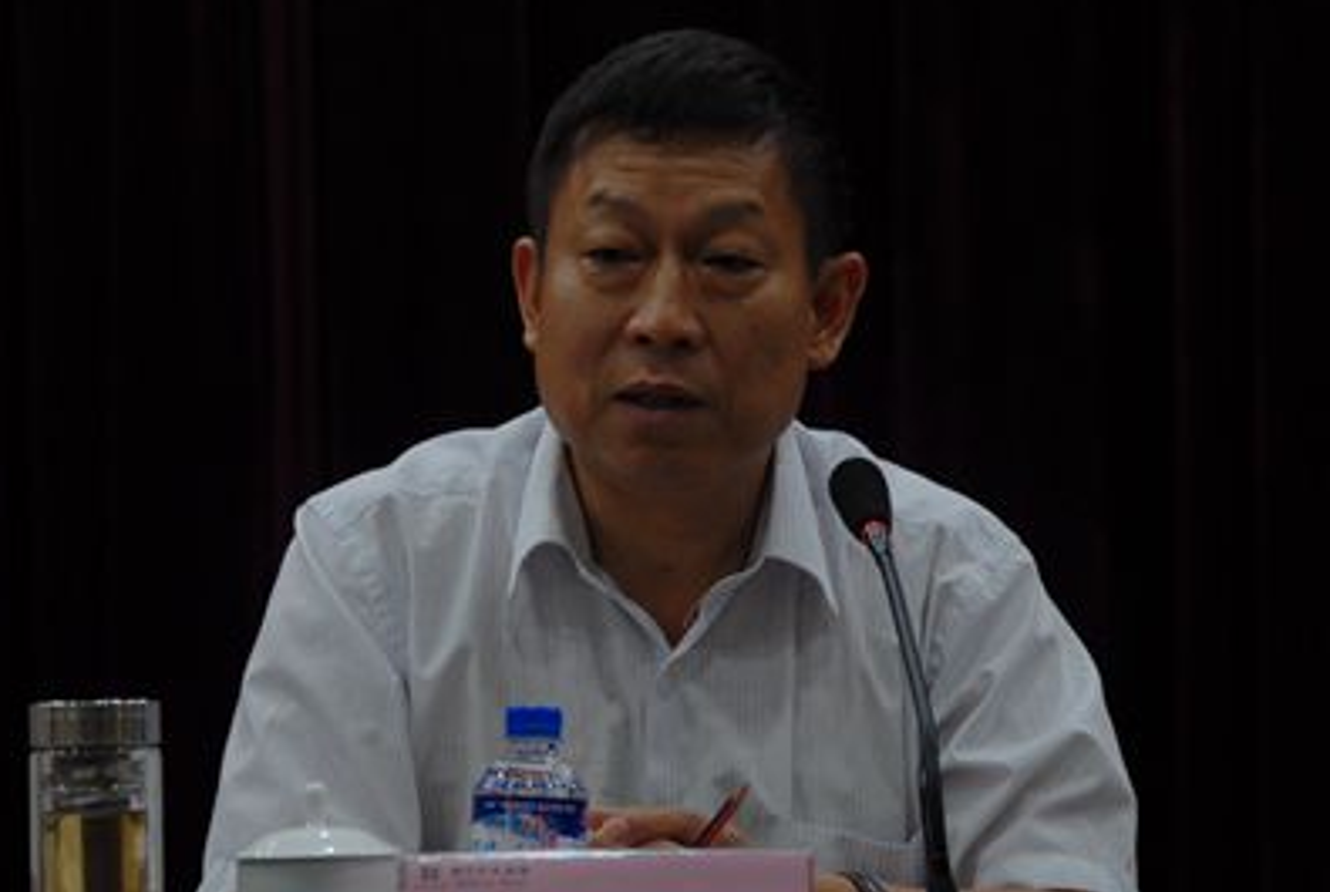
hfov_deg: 8.8
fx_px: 8661
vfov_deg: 5.9
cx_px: 667
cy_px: 493
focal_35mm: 234
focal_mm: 112
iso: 200
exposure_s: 1/13
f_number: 5.3
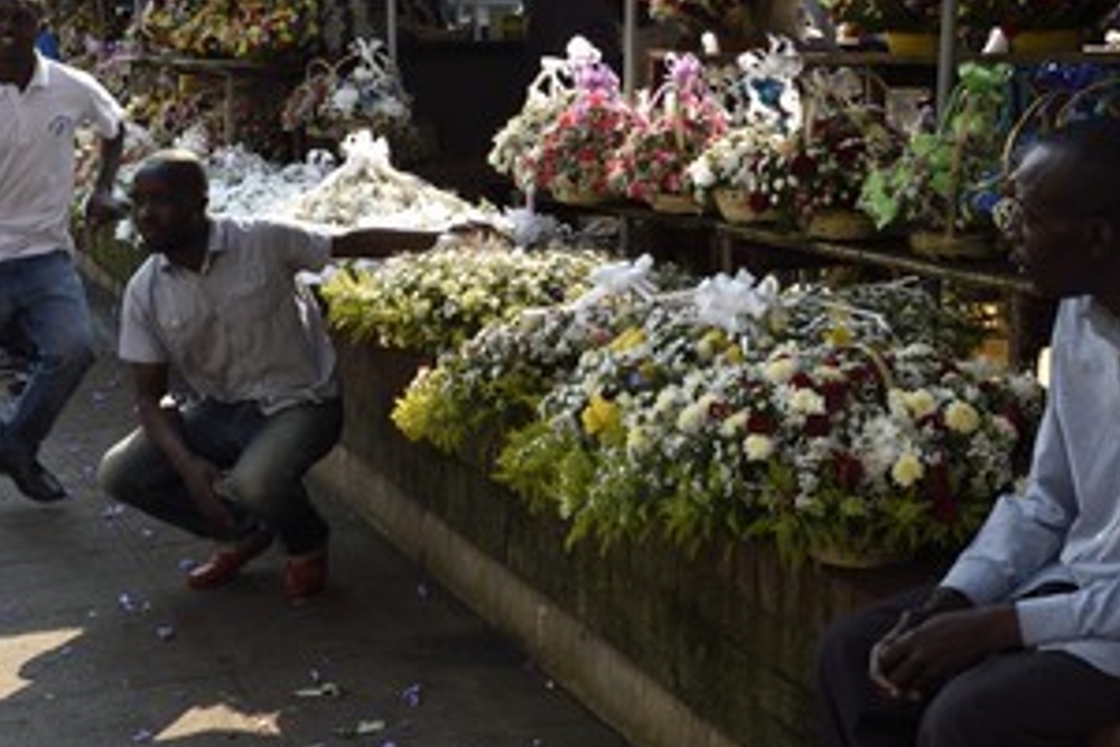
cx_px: 665
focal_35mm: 63
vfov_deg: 21.6
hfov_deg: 31.8
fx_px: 1960
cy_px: 366
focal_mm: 45
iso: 800
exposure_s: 1/100
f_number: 18
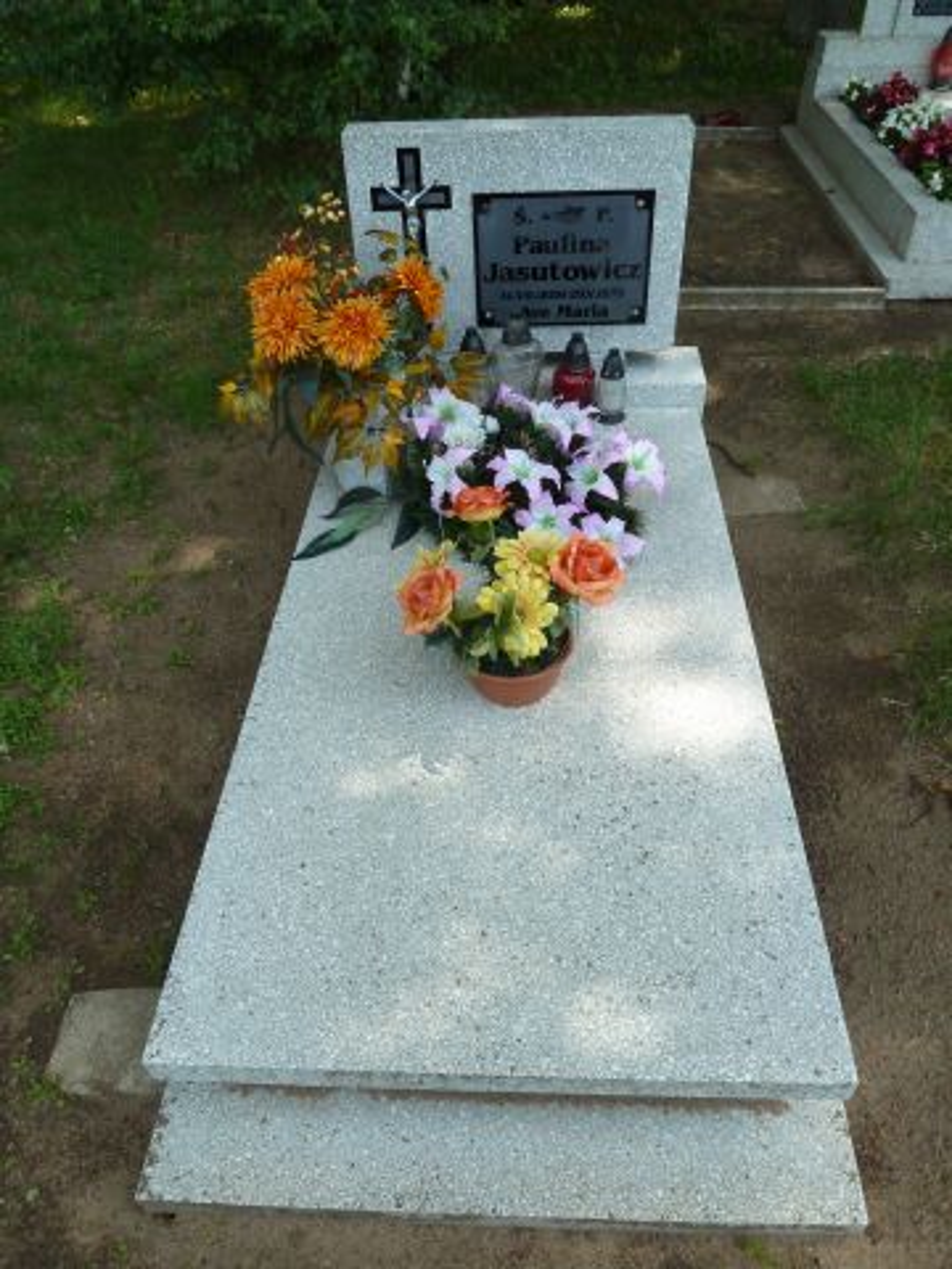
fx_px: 917
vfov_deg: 69.4
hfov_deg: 54.9
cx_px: 476
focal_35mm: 25
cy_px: 634
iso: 160
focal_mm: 4.1
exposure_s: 1/250
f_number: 4
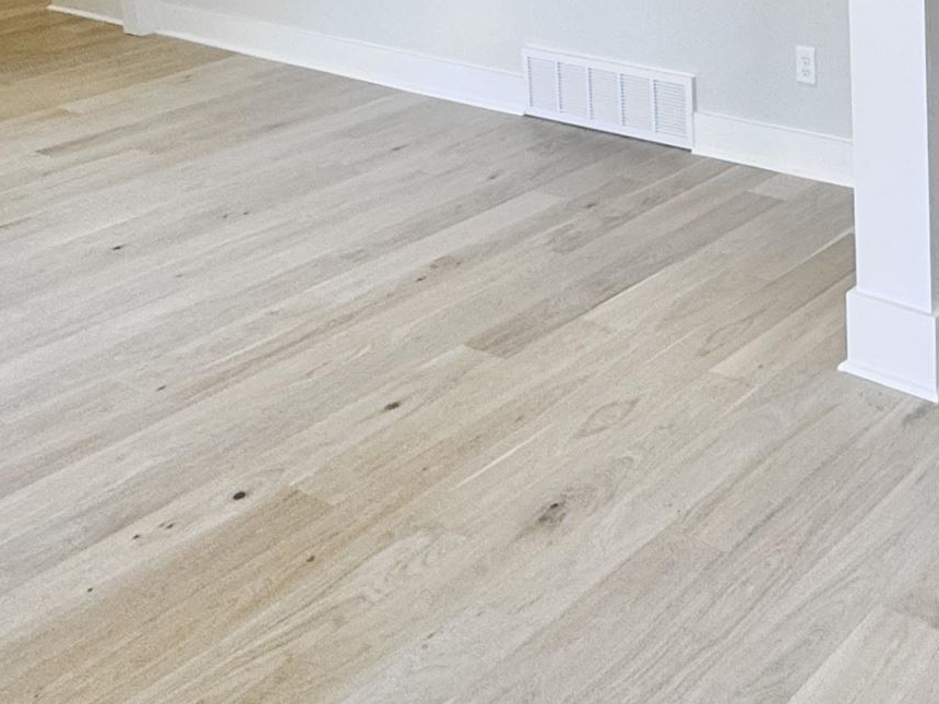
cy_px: -190
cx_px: 927
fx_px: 1356
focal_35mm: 50
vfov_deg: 25.4
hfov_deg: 34.9
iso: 125
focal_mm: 2.22
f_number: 2.2
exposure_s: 1/120
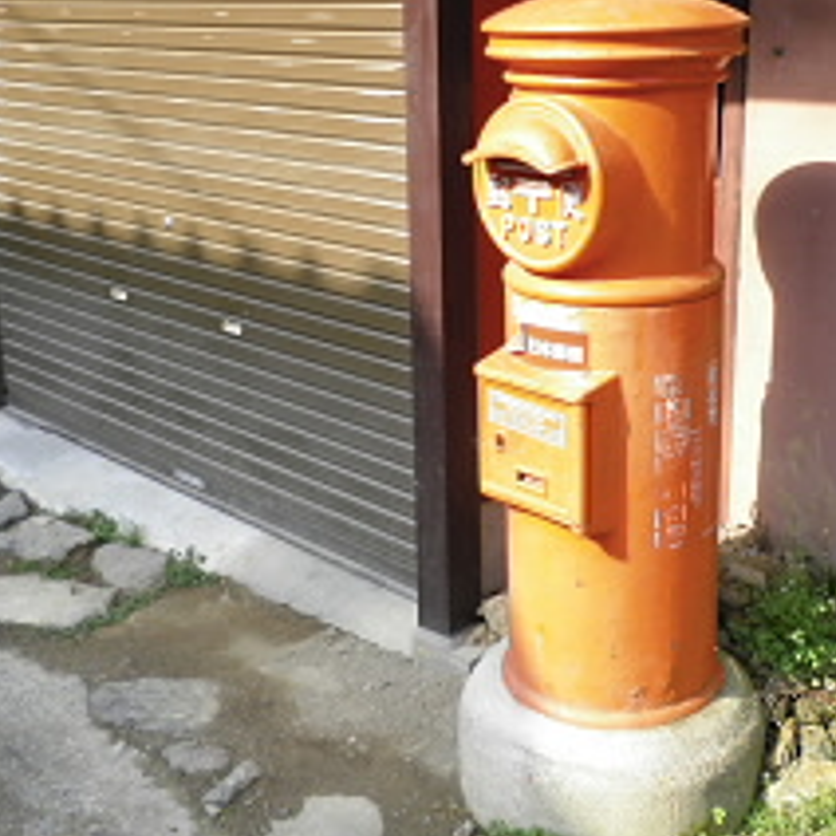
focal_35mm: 45
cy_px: 264
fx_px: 1230
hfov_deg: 37.4
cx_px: 513
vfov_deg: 37.1
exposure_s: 1/320
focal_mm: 4.9
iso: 100
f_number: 3.2
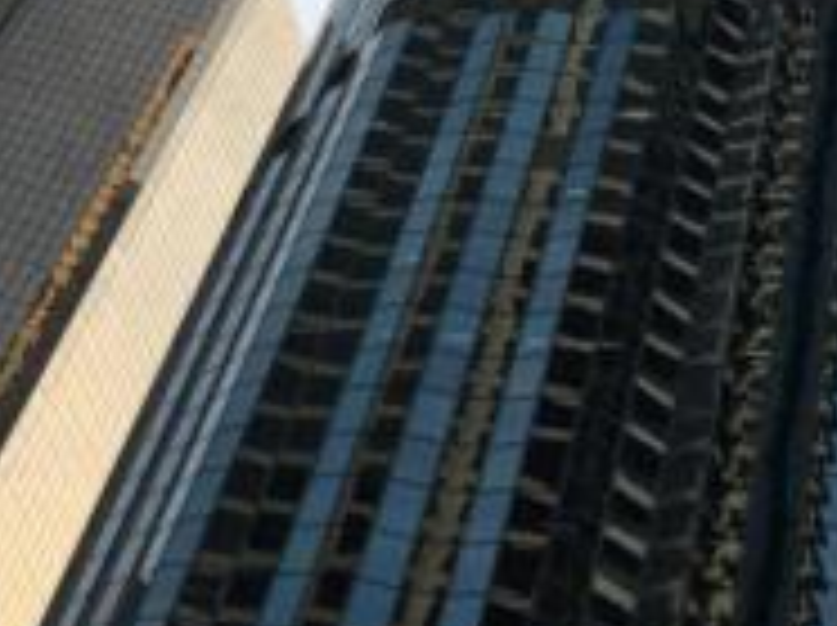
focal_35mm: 78
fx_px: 1884
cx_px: 180
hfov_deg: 24.7
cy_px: -191
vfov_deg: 17.6
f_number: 2.2
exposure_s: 1/1350
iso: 25
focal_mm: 4.15
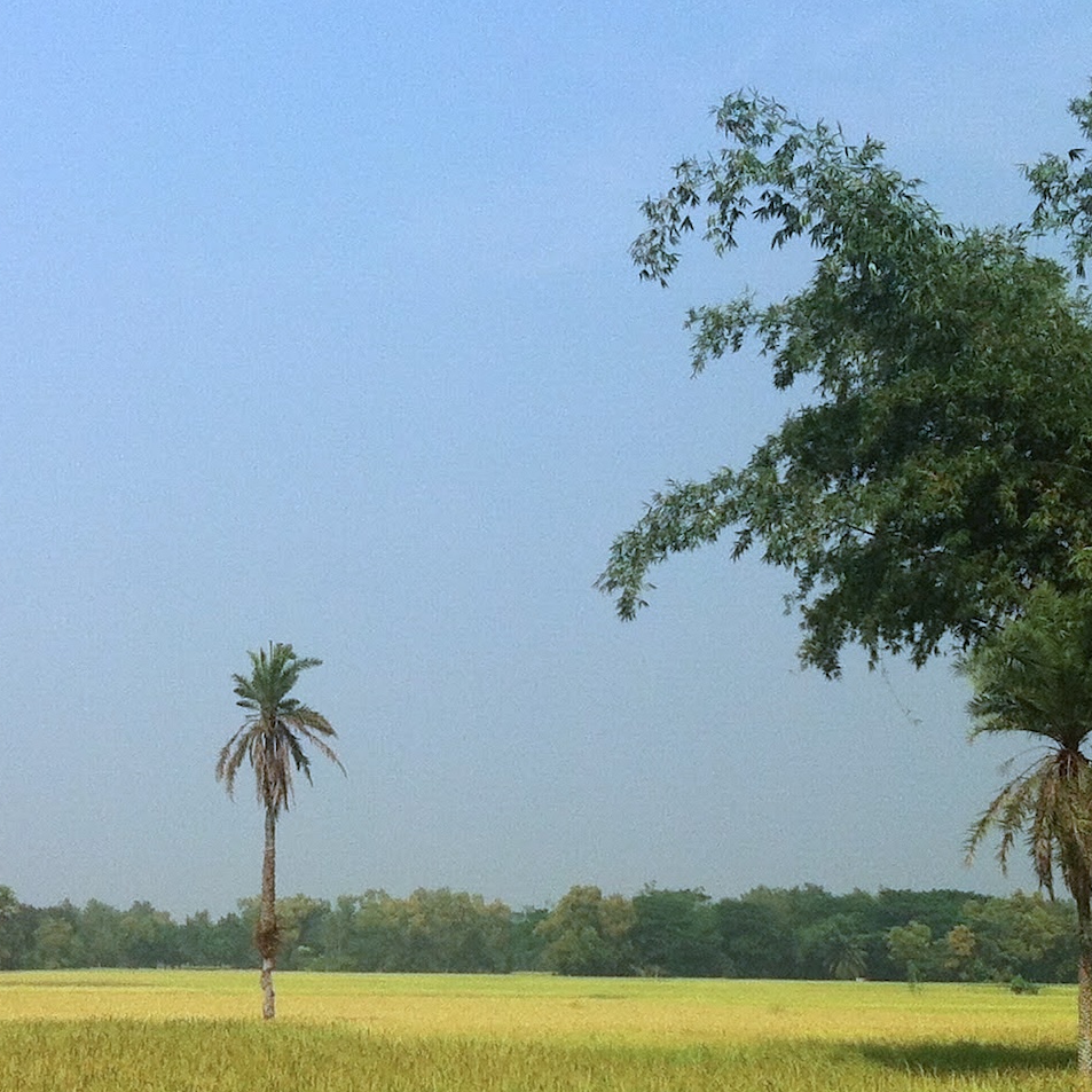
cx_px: 349
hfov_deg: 20.8
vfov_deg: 20.9
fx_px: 2962
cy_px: 578
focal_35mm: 83
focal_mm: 3.85
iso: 80
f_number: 2.8
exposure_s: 1/1588
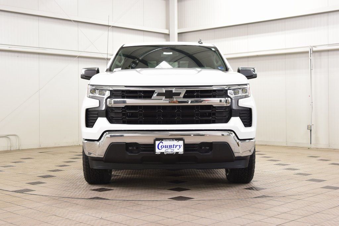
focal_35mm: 54
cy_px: 113
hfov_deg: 36.9
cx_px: 170
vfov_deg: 25.1
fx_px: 509
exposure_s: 1/30
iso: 1000
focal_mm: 36
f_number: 7.1
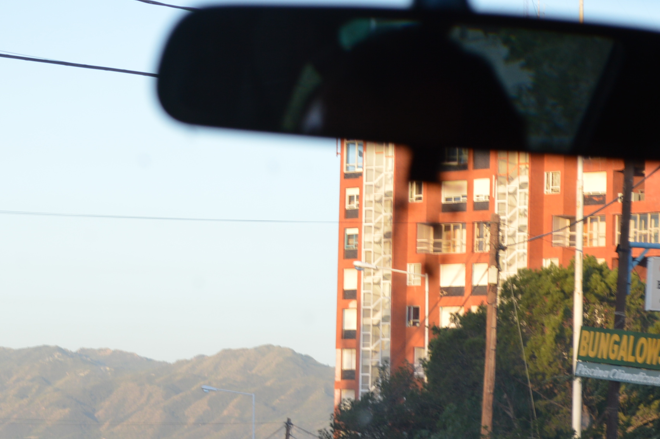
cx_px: 164
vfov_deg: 9.4
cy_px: 307
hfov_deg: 14.0
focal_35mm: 146
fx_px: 2672
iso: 200
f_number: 5.6
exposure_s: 1/125
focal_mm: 55
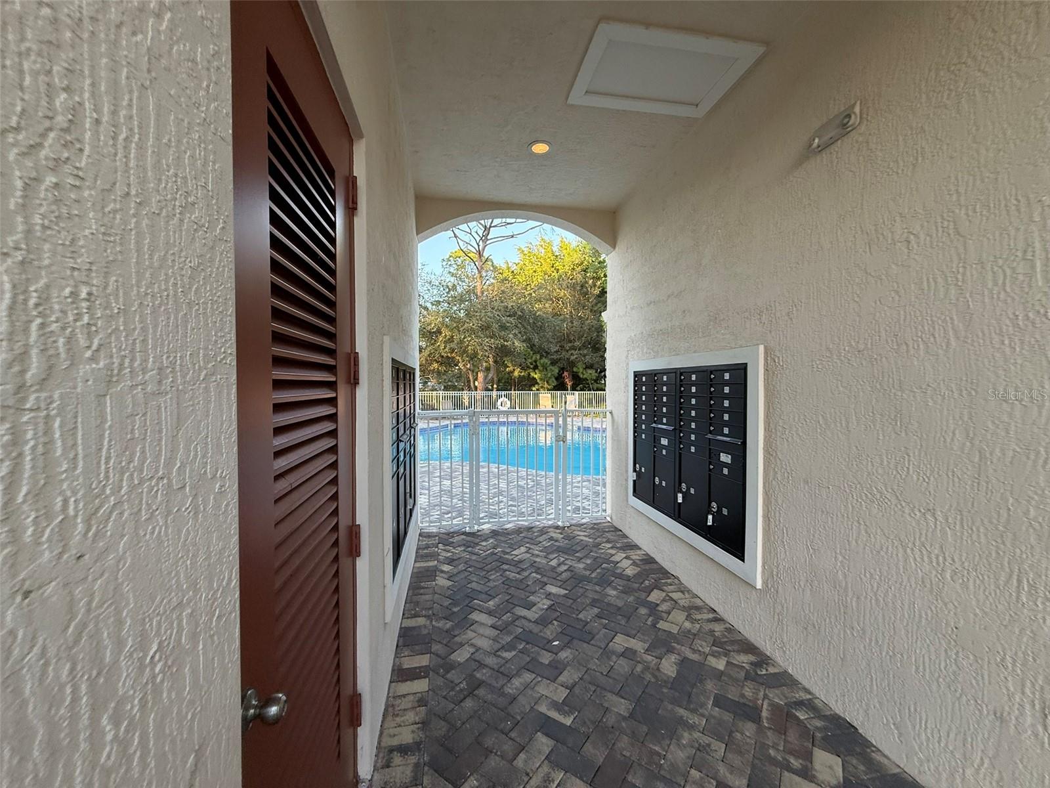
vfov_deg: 85.7
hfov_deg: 102.1
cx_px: 525
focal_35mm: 14
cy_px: 394
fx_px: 425
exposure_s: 1/99
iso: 80
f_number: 2.2
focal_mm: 2.22
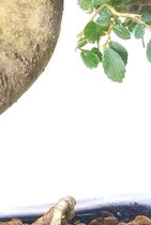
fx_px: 3473
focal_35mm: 553
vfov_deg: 3.7
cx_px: -25
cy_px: -20
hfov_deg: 2.5
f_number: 13
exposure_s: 1/15
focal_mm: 60.7
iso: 2000
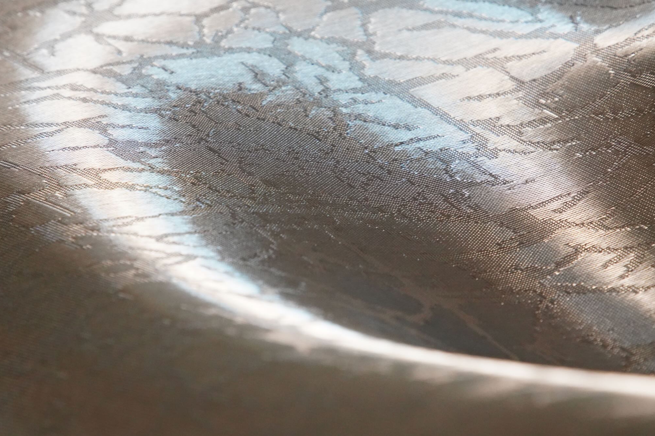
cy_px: 225
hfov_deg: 15.6
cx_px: 395
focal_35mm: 131
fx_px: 2383
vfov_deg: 10.5
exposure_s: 1/50
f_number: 10
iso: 8000
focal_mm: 105
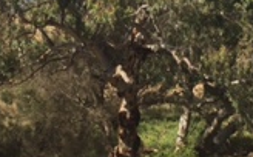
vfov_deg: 10.9
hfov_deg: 17.4
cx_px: 120
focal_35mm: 120
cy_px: 48
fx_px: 826
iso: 32
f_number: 2.2
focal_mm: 4.15
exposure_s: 1/1582
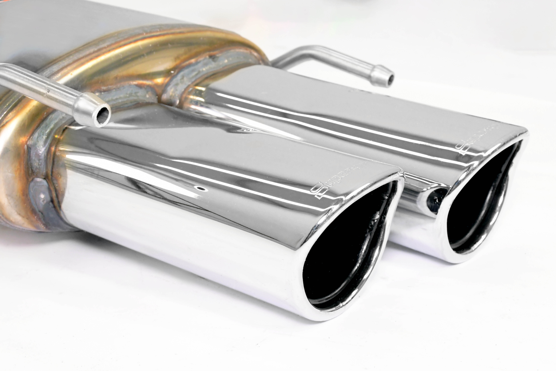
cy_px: 186
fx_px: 927
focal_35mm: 60
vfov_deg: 22.6
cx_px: 278
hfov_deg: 33.4
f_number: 13
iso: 2500
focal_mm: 40
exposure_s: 1/80
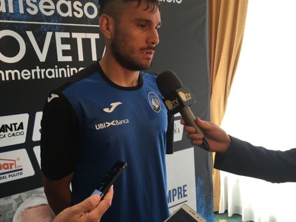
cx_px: 147
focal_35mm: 39
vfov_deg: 36.8
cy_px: 119
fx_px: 334
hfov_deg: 47.9
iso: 50
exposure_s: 1/33
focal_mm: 4.15
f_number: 2.2
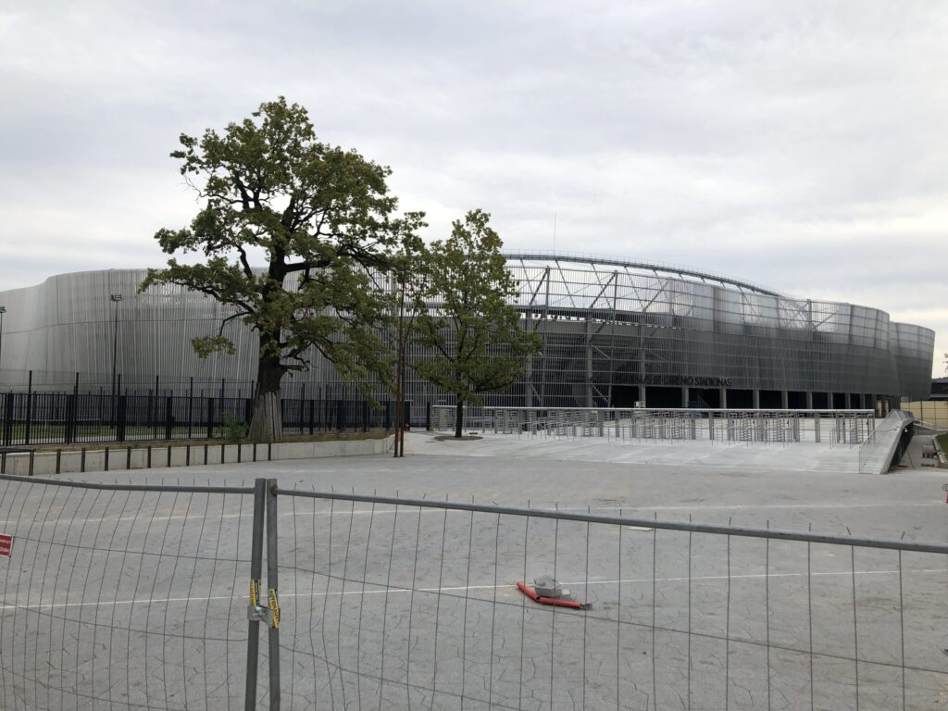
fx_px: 767
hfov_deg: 63.4
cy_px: 356
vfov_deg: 49.7
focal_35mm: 28
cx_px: 474
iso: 20
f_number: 1.8
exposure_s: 1/1919
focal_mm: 4
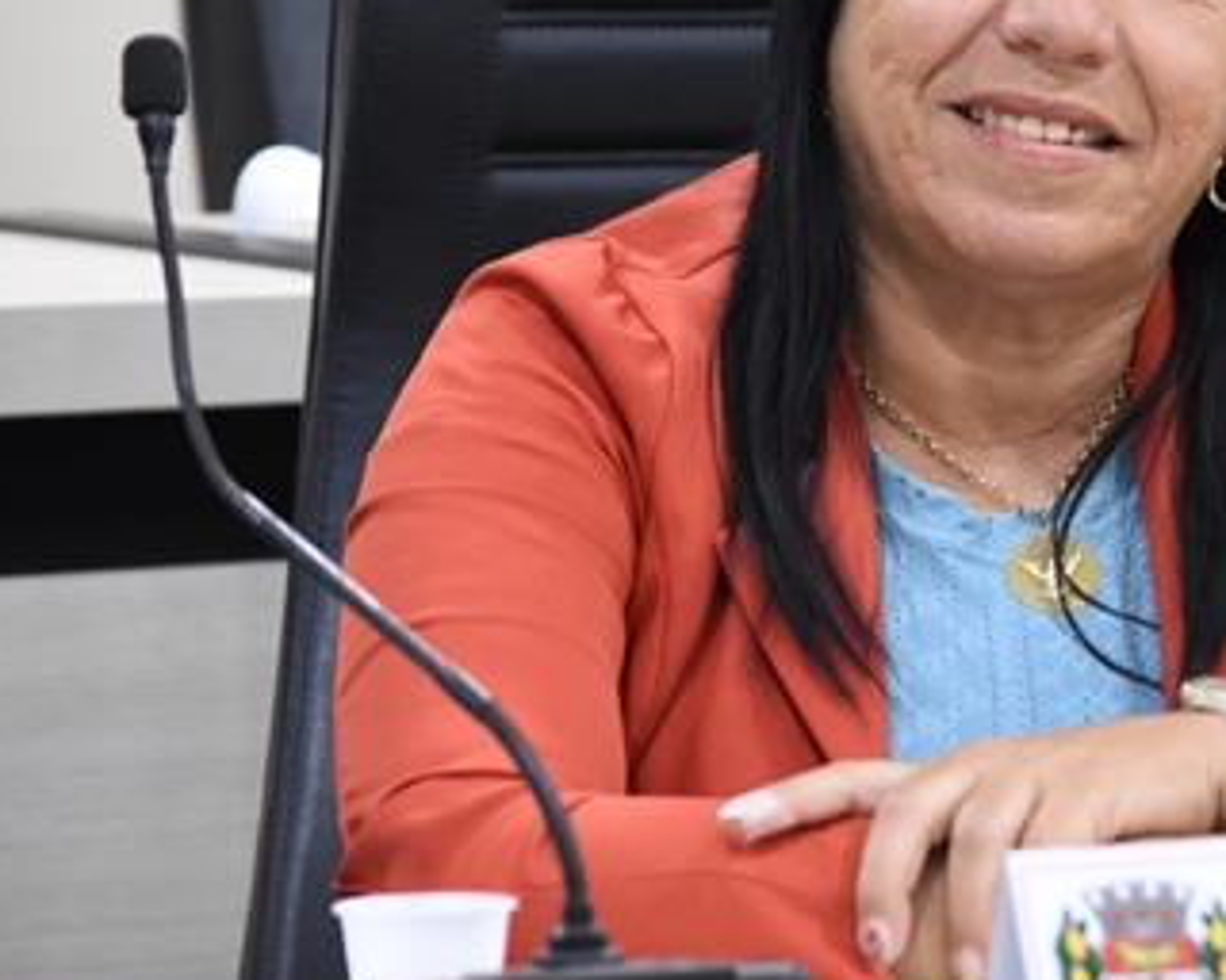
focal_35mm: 380
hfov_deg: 5.1
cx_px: 1054
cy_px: 320
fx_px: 13786
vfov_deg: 4.1
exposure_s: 1/80
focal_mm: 135
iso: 4000
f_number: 5
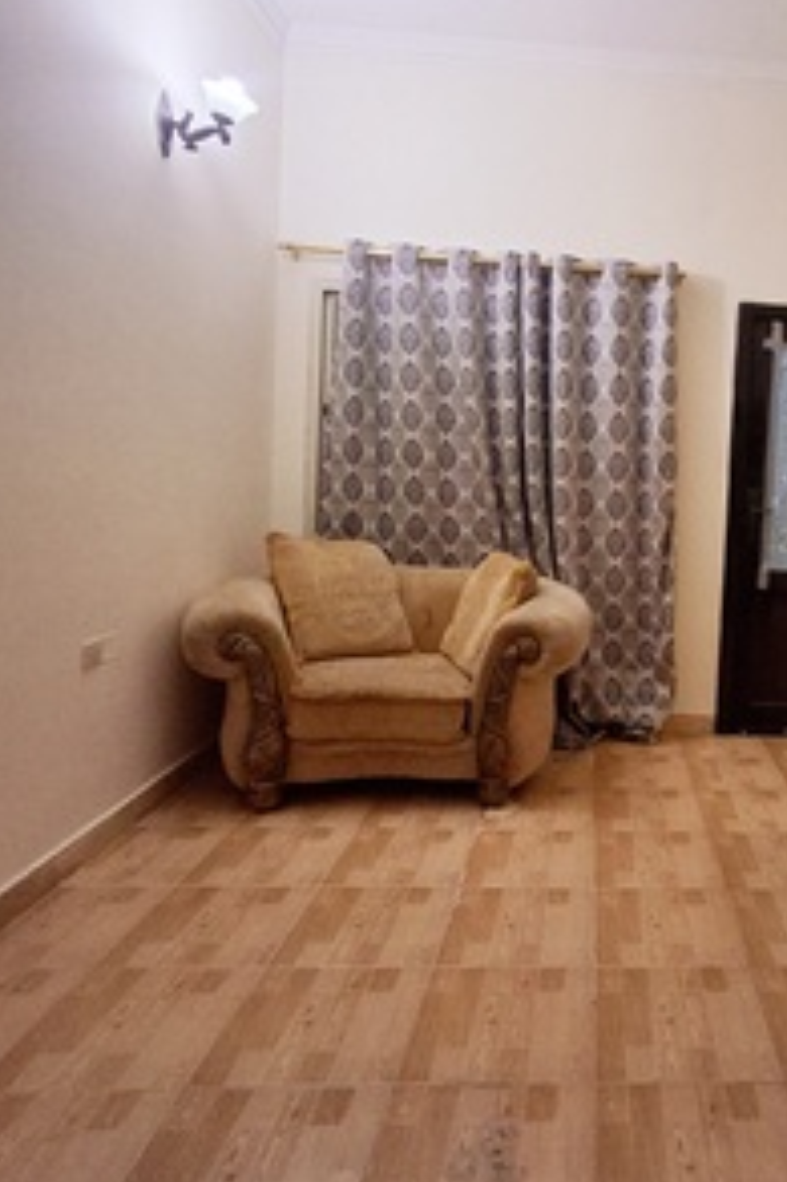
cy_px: 506
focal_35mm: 26
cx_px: 656
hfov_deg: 46.3
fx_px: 854
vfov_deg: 69.1
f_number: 2.2
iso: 250
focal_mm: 1.64
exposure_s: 1/50
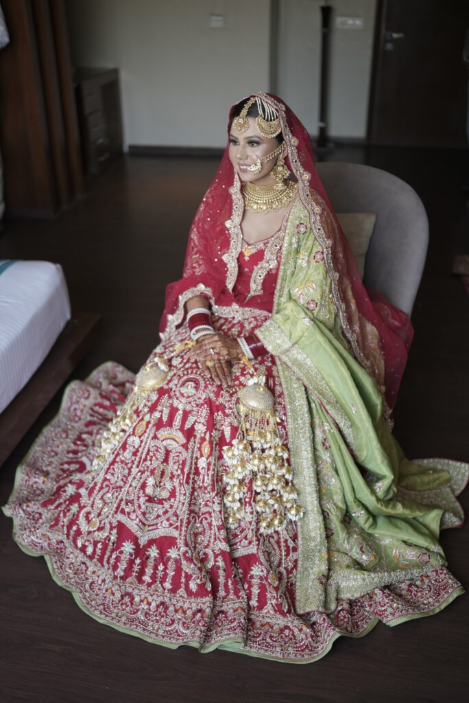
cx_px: 234
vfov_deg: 54.4
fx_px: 683
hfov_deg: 37.9
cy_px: 352
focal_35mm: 35
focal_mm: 35
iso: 100
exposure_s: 1/160
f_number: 1.4
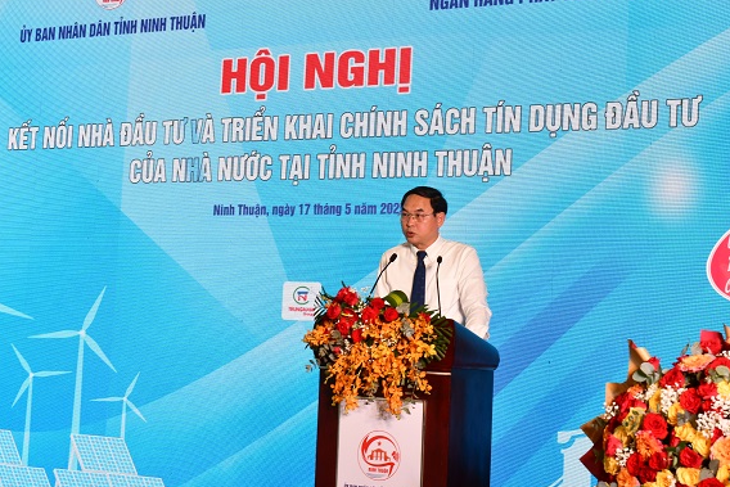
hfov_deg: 26.6
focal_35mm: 76
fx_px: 1541
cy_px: 239
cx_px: 364
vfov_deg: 18.0
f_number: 9
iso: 500
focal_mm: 48
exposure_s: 1/60
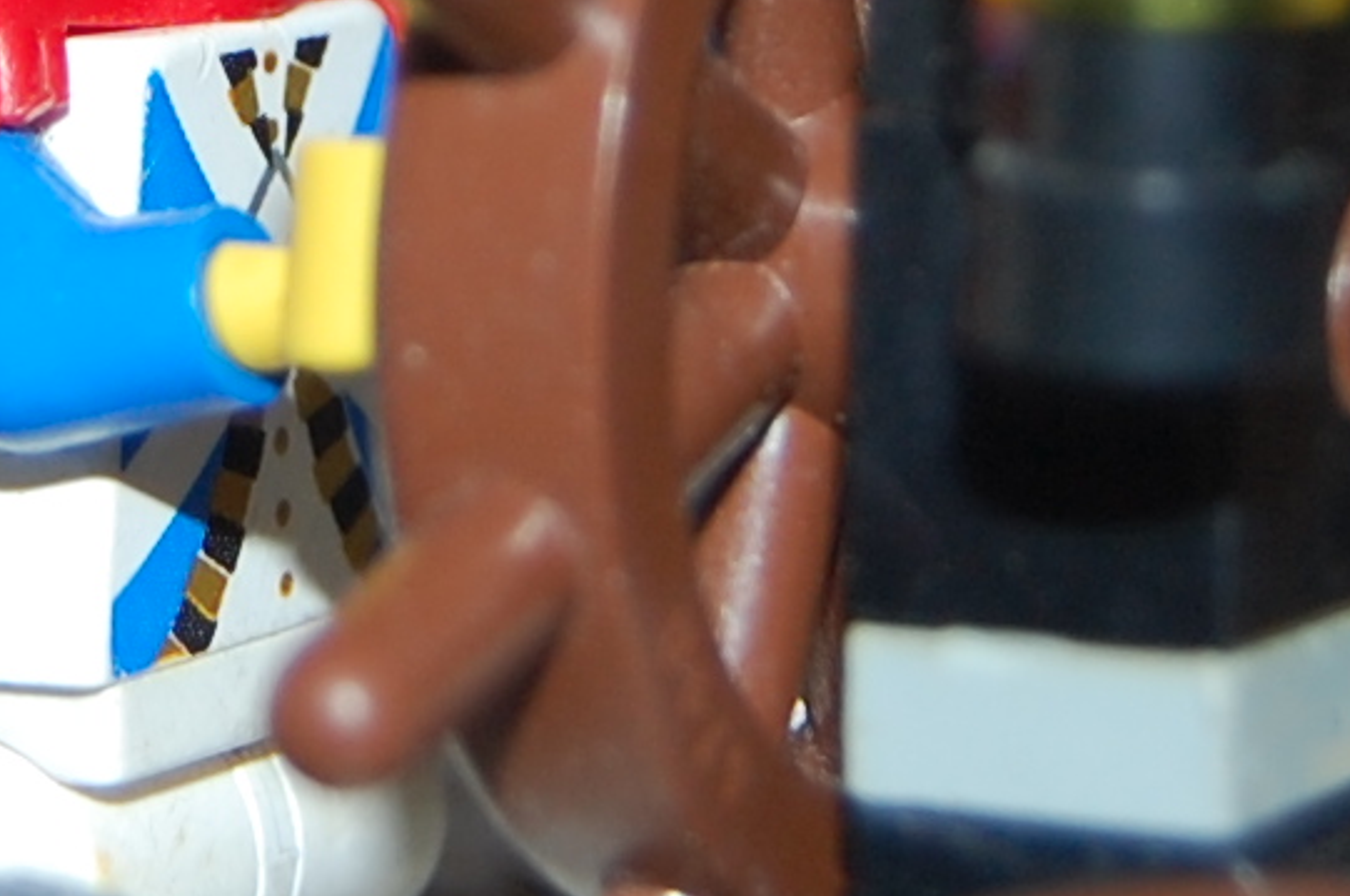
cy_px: -392
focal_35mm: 217
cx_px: 15
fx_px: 8125
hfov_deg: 9.4
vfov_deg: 6.2
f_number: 4
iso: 220
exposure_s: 1/60
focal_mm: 26
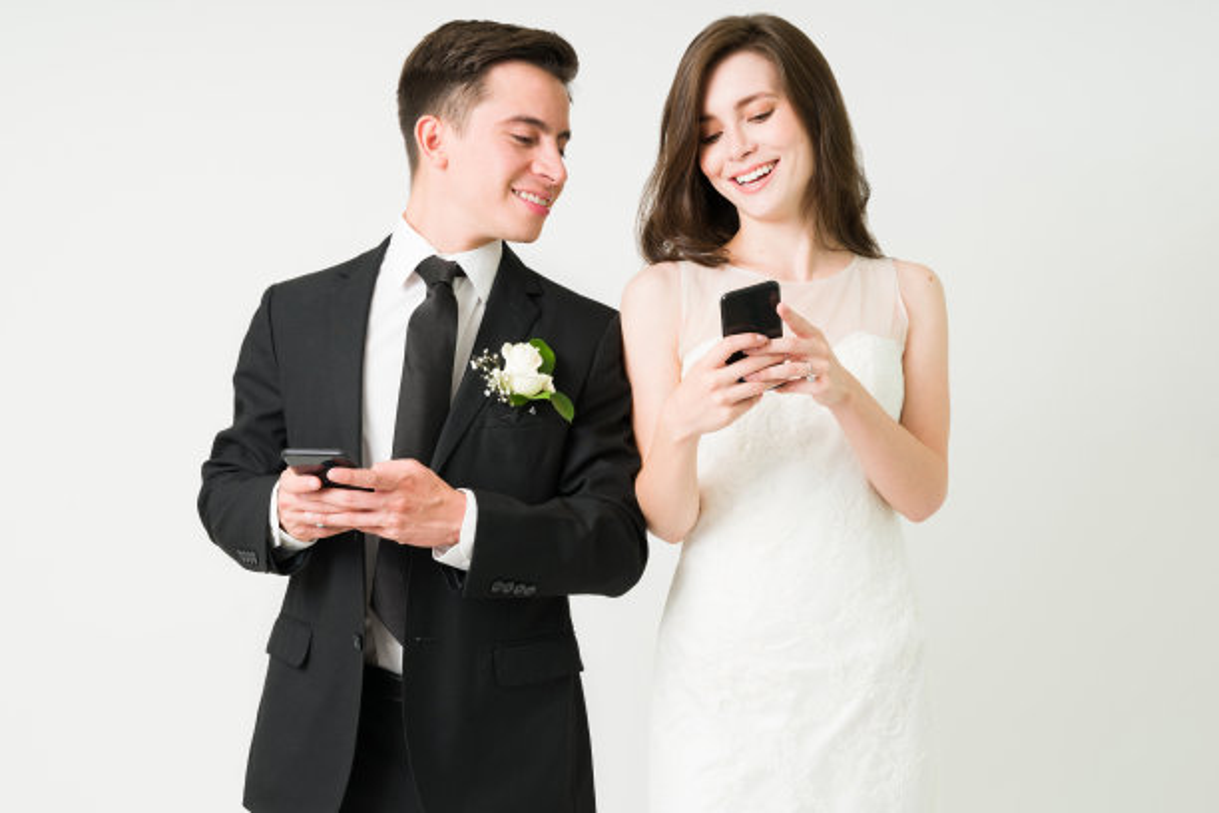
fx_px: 1930
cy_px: 406
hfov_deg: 35.1
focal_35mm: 57
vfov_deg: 23.8
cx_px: 610
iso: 125
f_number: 8
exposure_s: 1/200
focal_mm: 57
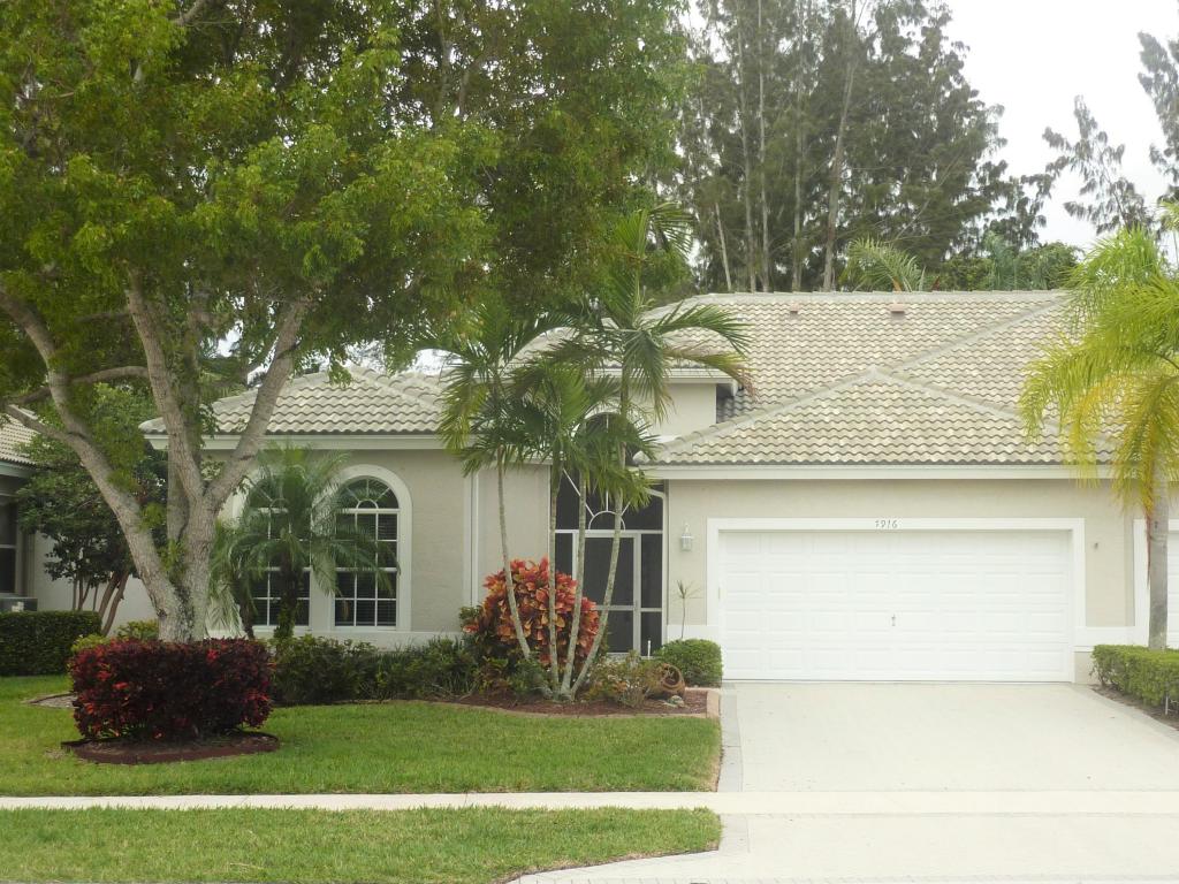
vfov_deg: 34.3
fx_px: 1430
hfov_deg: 44.8
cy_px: 442
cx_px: 590
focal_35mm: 42
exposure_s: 1/320
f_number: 4
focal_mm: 6.9
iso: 80
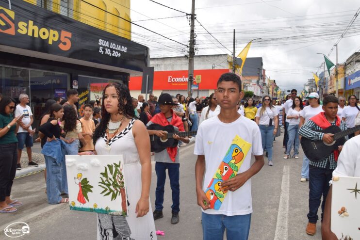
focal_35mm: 27
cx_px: 180
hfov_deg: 67.4
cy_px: 120
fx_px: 270
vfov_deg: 47.9
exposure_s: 1/200
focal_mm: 18
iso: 100
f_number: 9
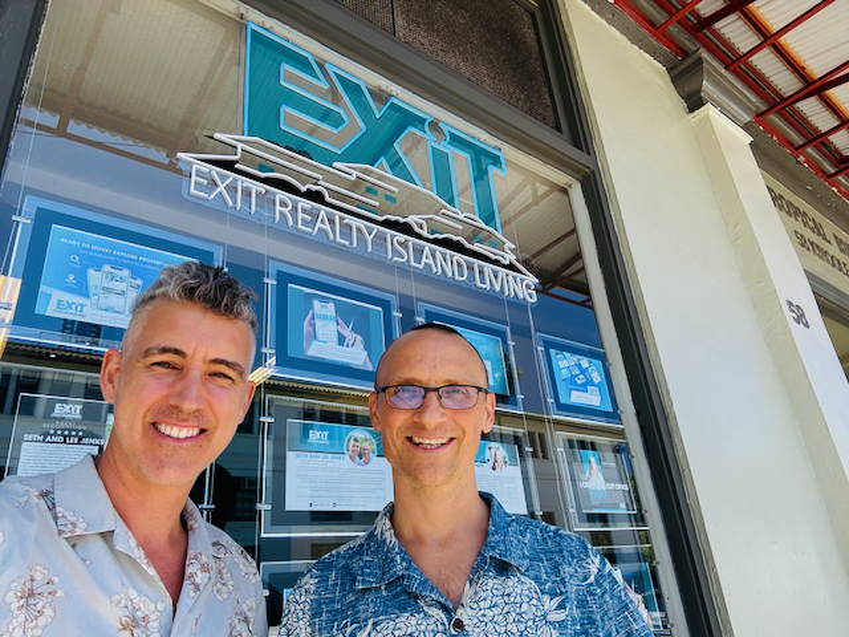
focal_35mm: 23
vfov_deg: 58.9
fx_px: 564
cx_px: 424
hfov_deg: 73.9
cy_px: 318
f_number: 1.9
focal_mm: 2.69
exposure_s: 1/154
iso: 20
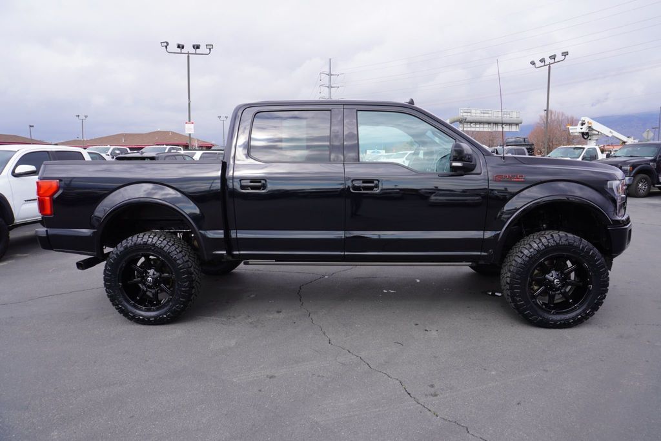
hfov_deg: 73.7
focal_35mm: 24
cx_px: 330
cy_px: 220
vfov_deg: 53.2
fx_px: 441
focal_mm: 16
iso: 100
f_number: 9
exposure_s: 1/125
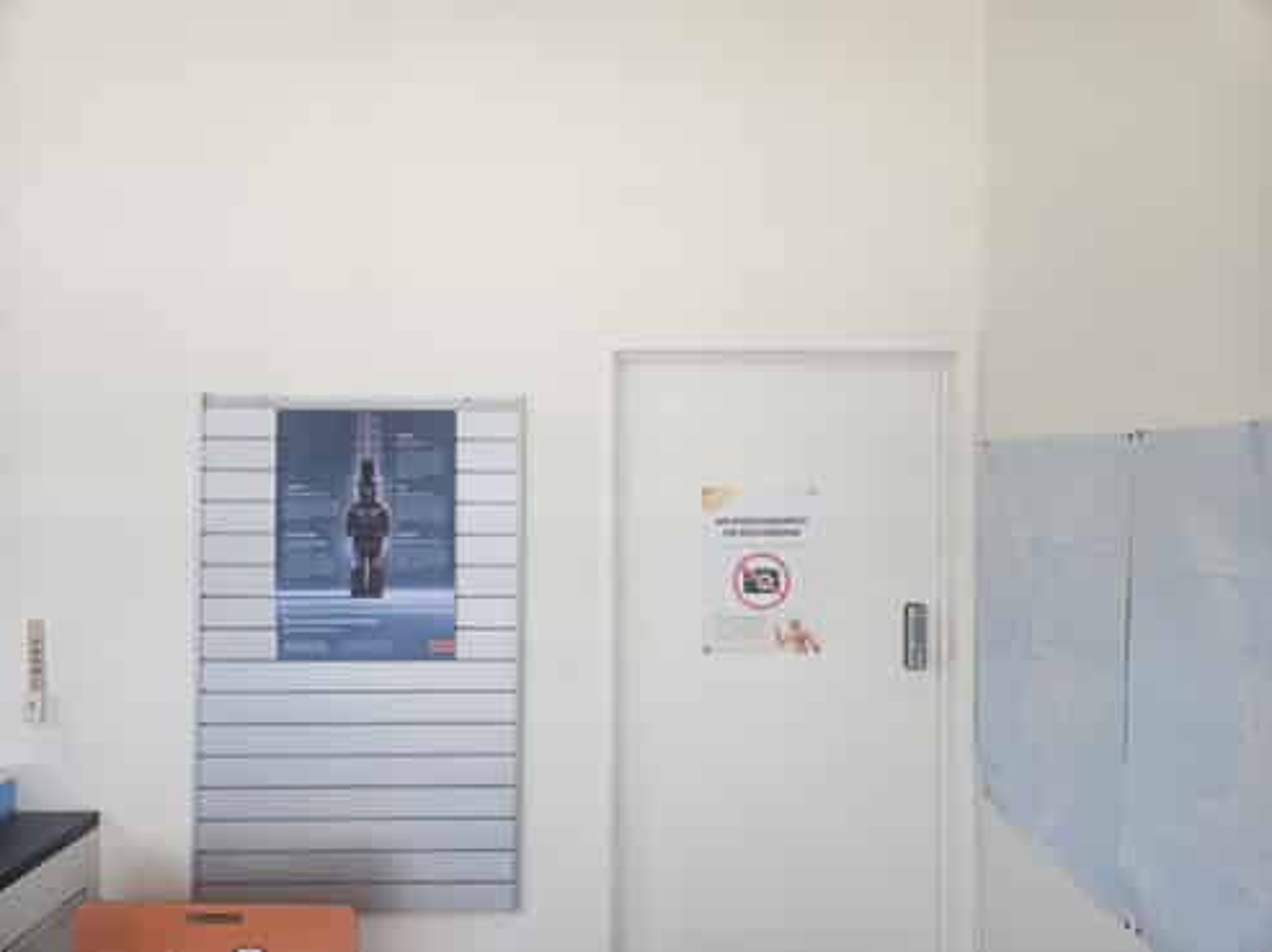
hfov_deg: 74.0
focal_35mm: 23
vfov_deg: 58.8
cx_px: 636
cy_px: 476
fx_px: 845
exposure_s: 1/195
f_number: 1.8
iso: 50
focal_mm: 5.4
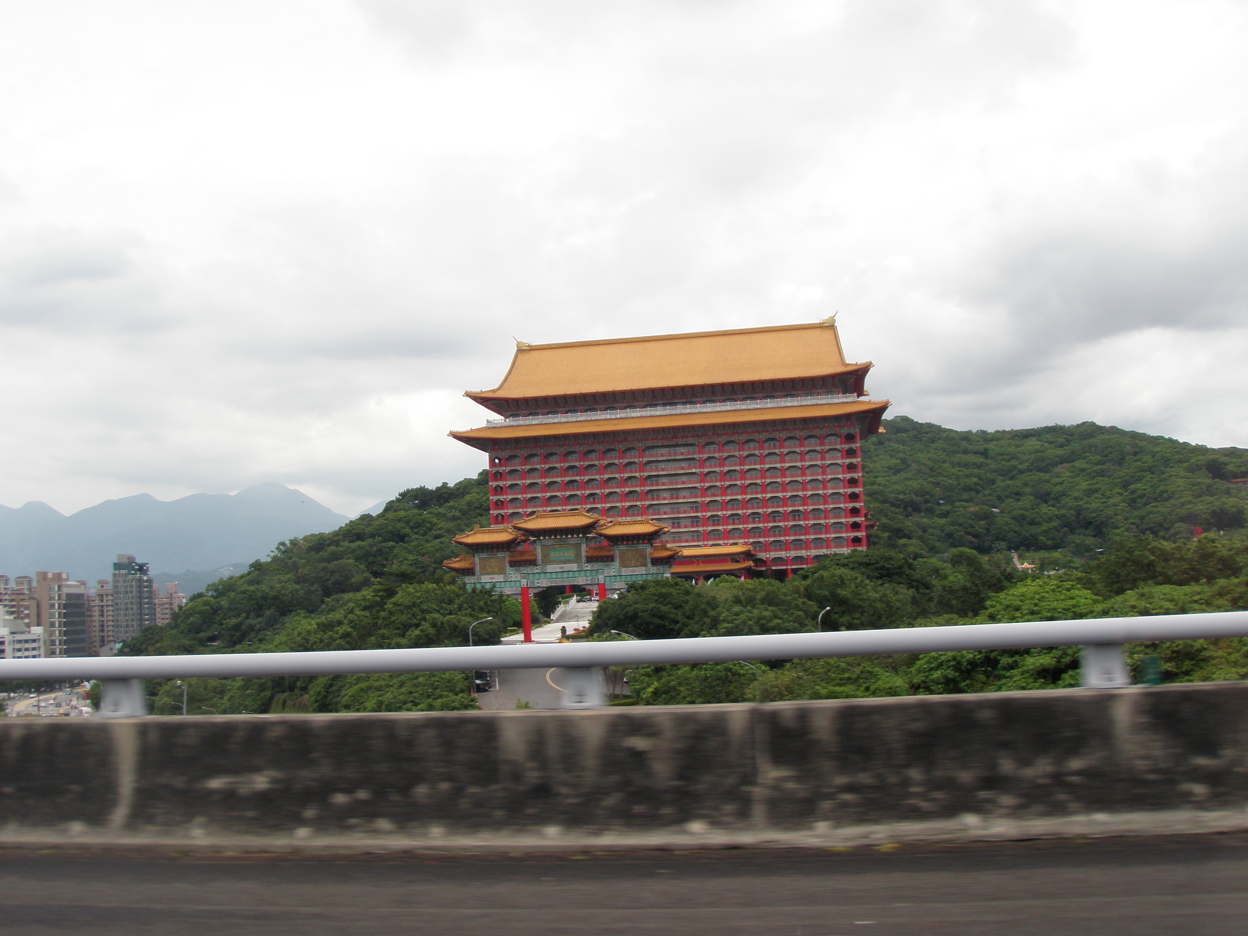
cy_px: 468
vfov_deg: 37.7
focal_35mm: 38
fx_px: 1370
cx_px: 624
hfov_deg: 49.0
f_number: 4
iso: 80
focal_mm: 6.7
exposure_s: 1/400
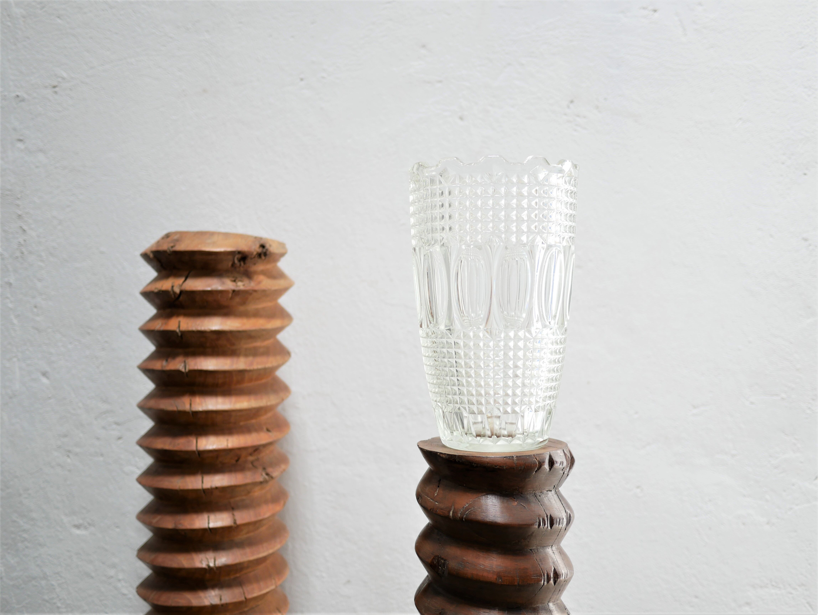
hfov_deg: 46.8
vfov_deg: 36.0
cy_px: 308
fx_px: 946
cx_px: 409
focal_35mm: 40
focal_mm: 20
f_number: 1.7
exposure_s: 1/80
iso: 200
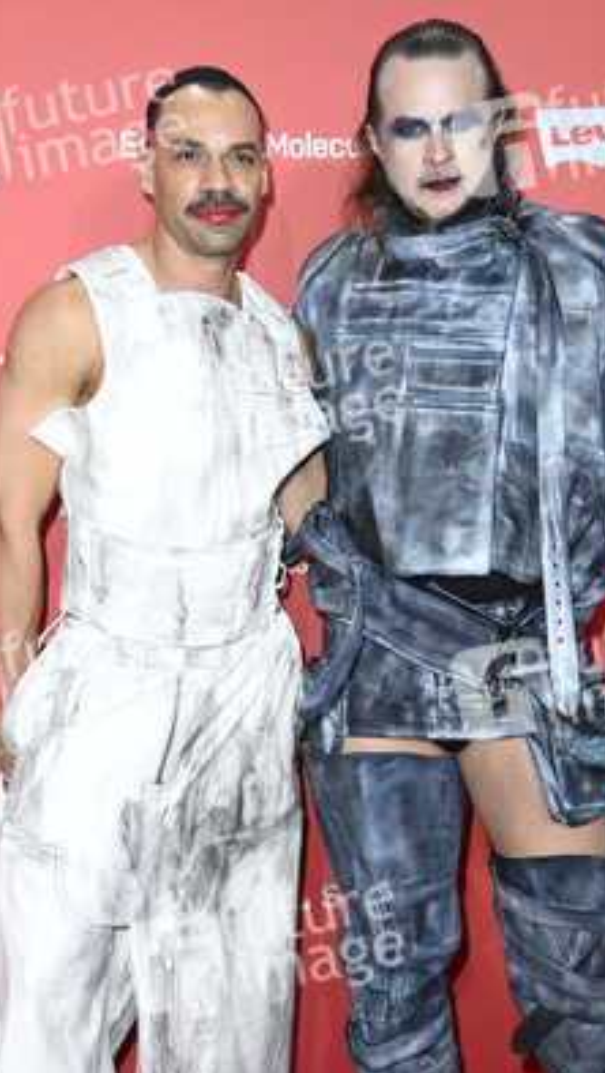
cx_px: 343
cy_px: 542
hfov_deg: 17.5
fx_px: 1965
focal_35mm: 69
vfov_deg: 30.6
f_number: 5.6
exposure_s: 1/250
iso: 1000
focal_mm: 65
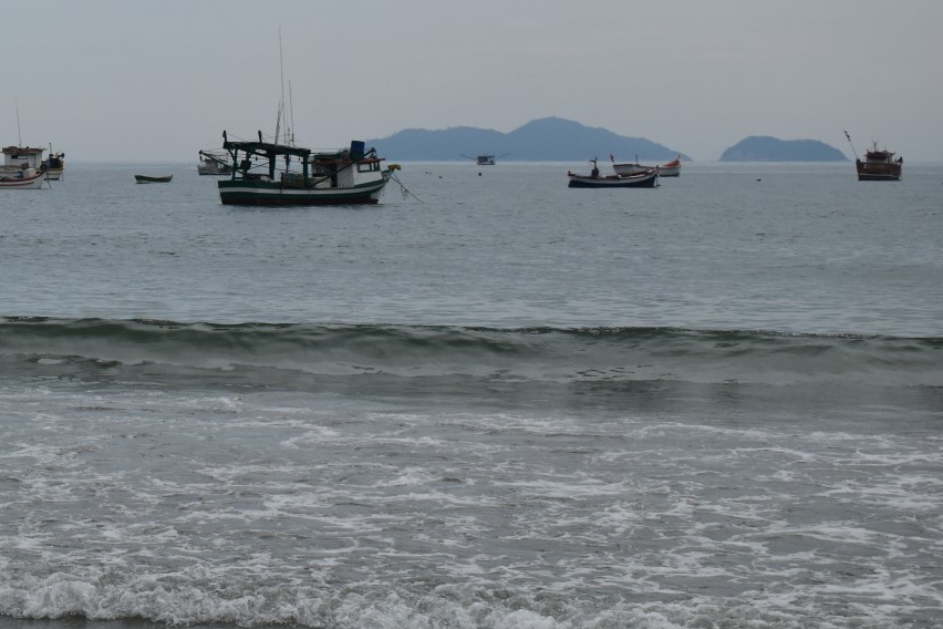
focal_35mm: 97
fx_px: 2541
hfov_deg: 20.5
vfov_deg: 14.1
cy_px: 208
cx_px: 51
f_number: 6.3
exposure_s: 1/1600
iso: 400
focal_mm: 34
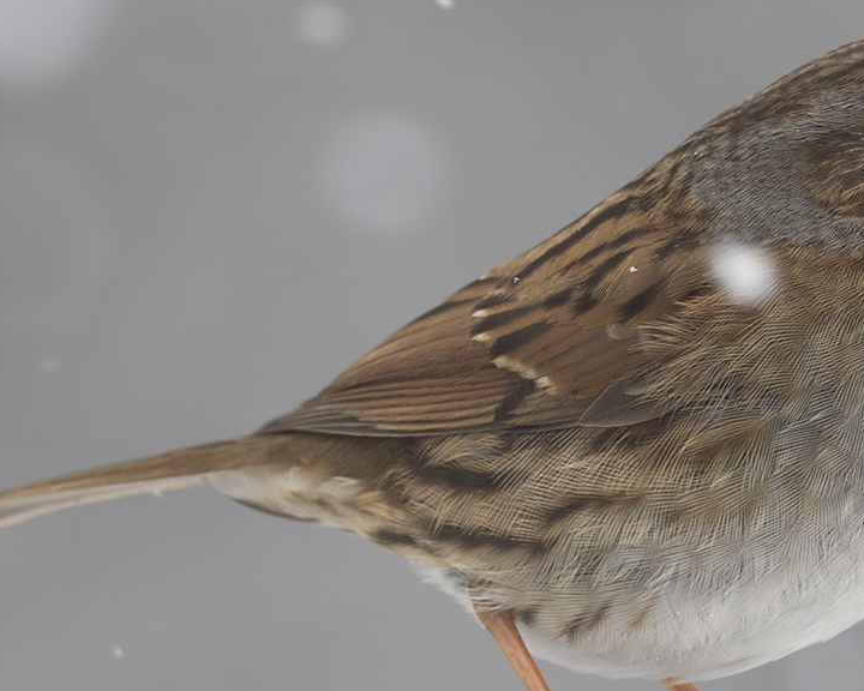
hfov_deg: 1.0
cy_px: 515
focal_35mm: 1876
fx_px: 47971
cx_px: 858
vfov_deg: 0.8
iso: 1000
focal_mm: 600
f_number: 8
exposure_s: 1/500
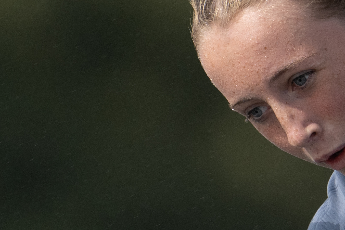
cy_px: 497
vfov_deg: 0.6
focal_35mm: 2440
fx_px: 23382
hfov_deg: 0.8
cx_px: 261
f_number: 5
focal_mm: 400
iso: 320
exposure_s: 1/2500
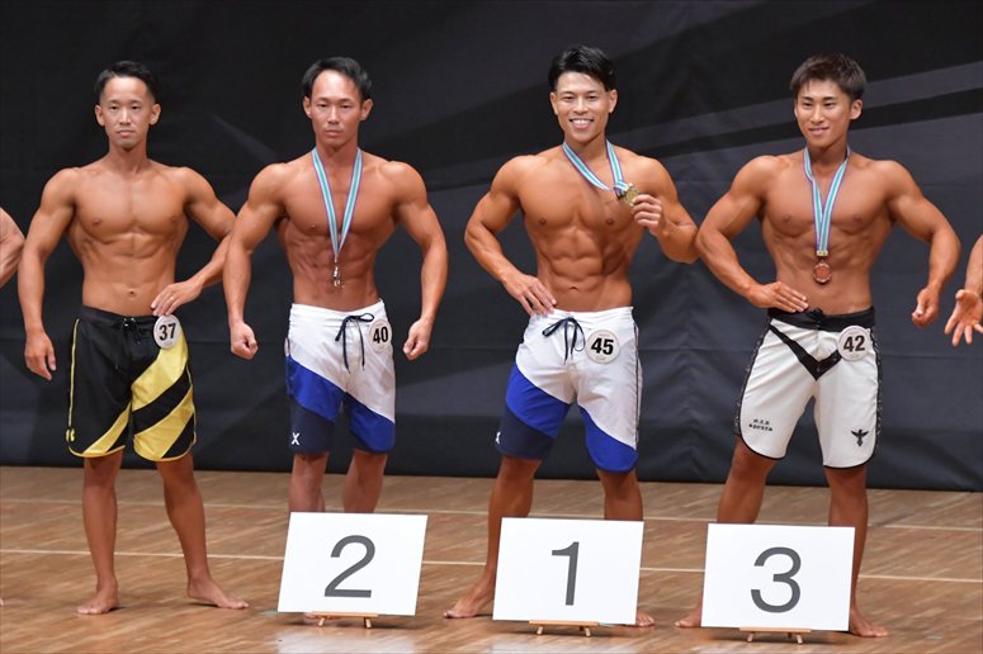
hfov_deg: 6.9
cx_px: 492
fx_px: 8188
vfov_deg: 4.6
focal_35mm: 300
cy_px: 327
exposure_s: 1/400
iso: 6400
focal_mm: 200
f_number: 5.6
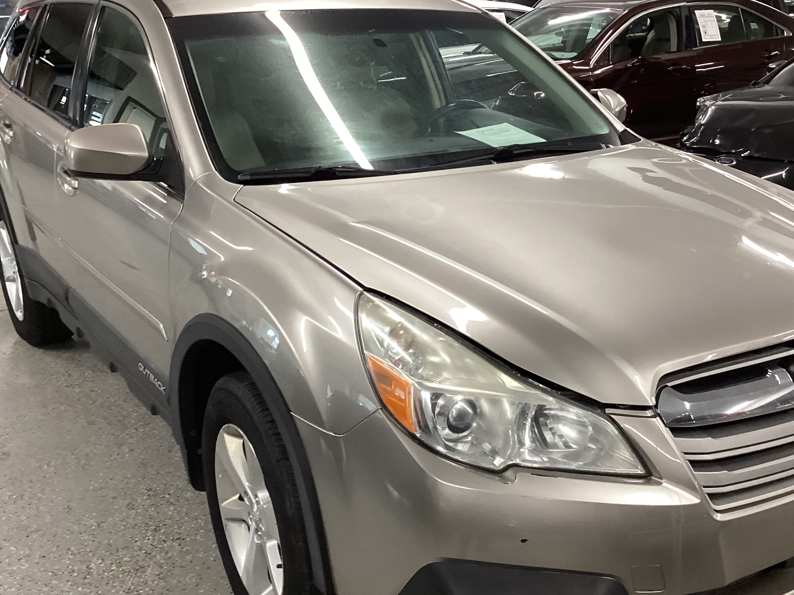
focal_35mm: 42
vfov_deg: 34.3
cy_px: 313
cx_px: 440
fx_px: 963
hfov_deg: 44.7
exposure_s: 1/60
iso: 200
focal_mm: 3.3
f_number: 2.4
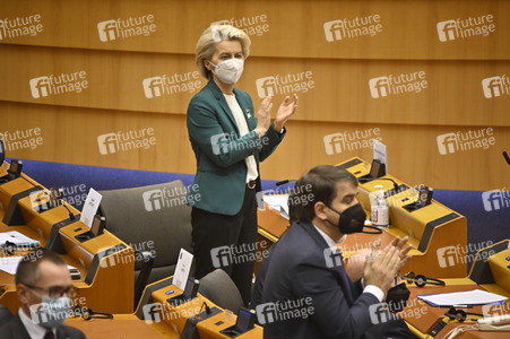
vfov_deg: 2.7
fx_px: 7078
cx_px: 255
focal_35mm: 500
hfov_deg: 4.1
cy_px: 170
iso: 2500
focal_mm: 500
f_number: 6.3
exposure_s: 1/200
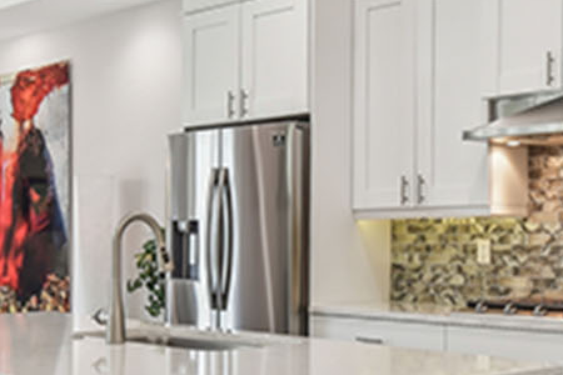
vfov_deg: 22.5
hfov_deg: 33.2
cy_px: 256
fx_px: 938
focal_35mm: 60
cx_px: 205
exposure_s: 1/8
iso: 100
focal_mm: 10
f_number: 7.1
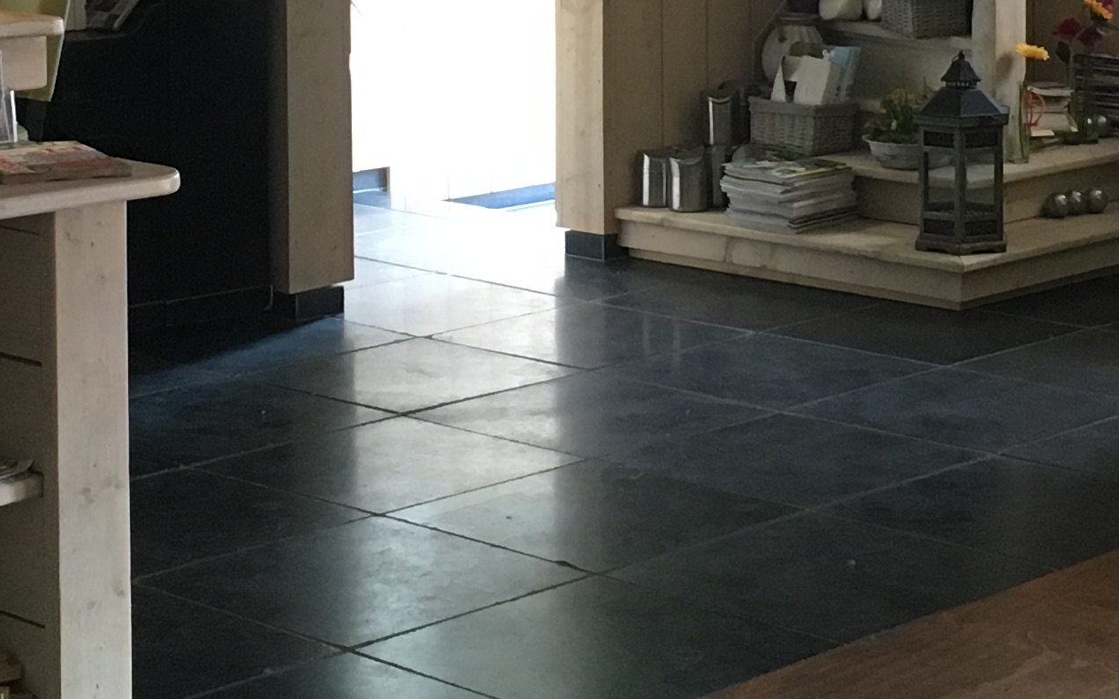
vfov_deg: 13.0
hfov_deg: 21.2
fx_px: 2988
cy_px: -138
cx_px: 656
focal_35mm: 98
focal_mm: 4.15
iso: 160
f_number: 2.2
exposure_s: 1/33
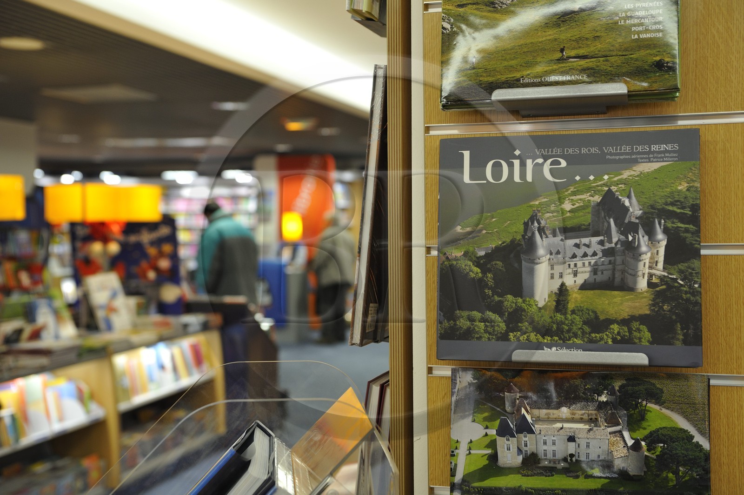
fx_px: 1032
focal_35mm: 50
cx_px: 372
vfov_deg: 26.9
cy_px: 248
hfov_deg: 39.6
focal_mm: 50
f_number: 4
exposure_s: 1/80
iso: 800
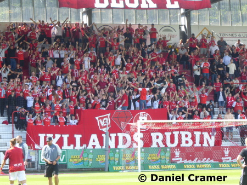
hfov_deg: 7.9
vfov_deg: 6.0
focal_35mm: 250
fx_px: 1785
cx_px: 124
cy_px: 92
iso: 100
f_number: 5.6
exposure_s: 1/80
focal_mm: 44.8
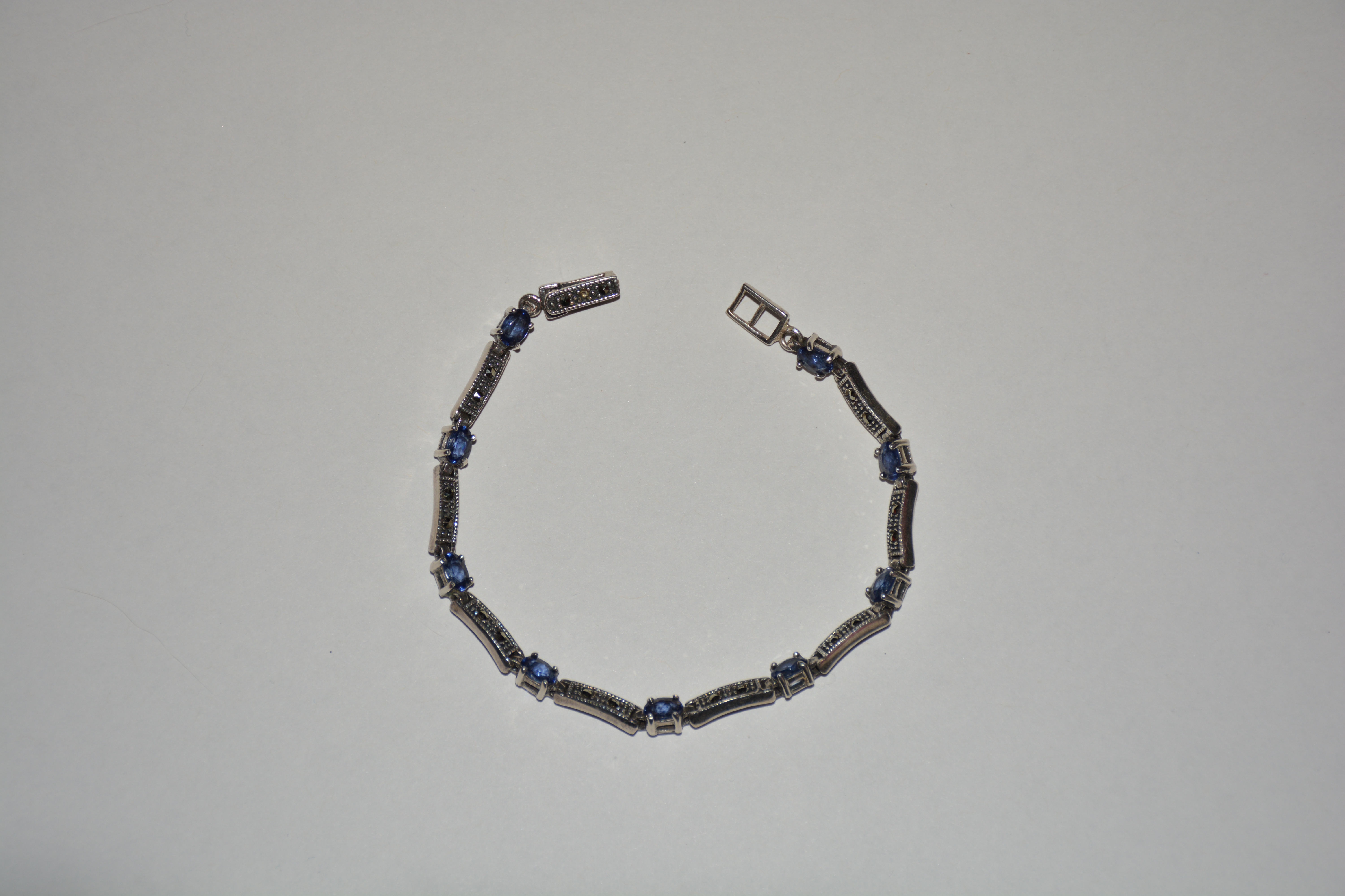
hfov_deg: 26.0
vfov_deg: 17.5
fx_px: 2914
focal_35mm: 78
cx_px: 672
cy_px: 448
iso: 200
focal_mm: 52
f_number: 5.6
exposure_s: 1/125
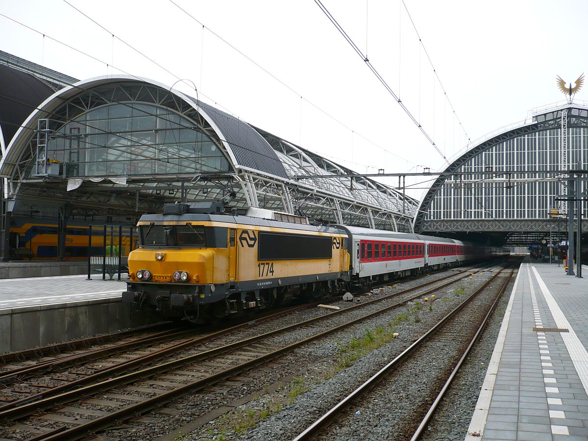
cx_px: 294
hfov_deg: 52.6
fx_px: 595
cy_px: 220
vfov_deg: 40.7
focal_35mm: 35
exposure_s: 1/500
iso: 100
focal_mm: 5.8
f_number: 2.8
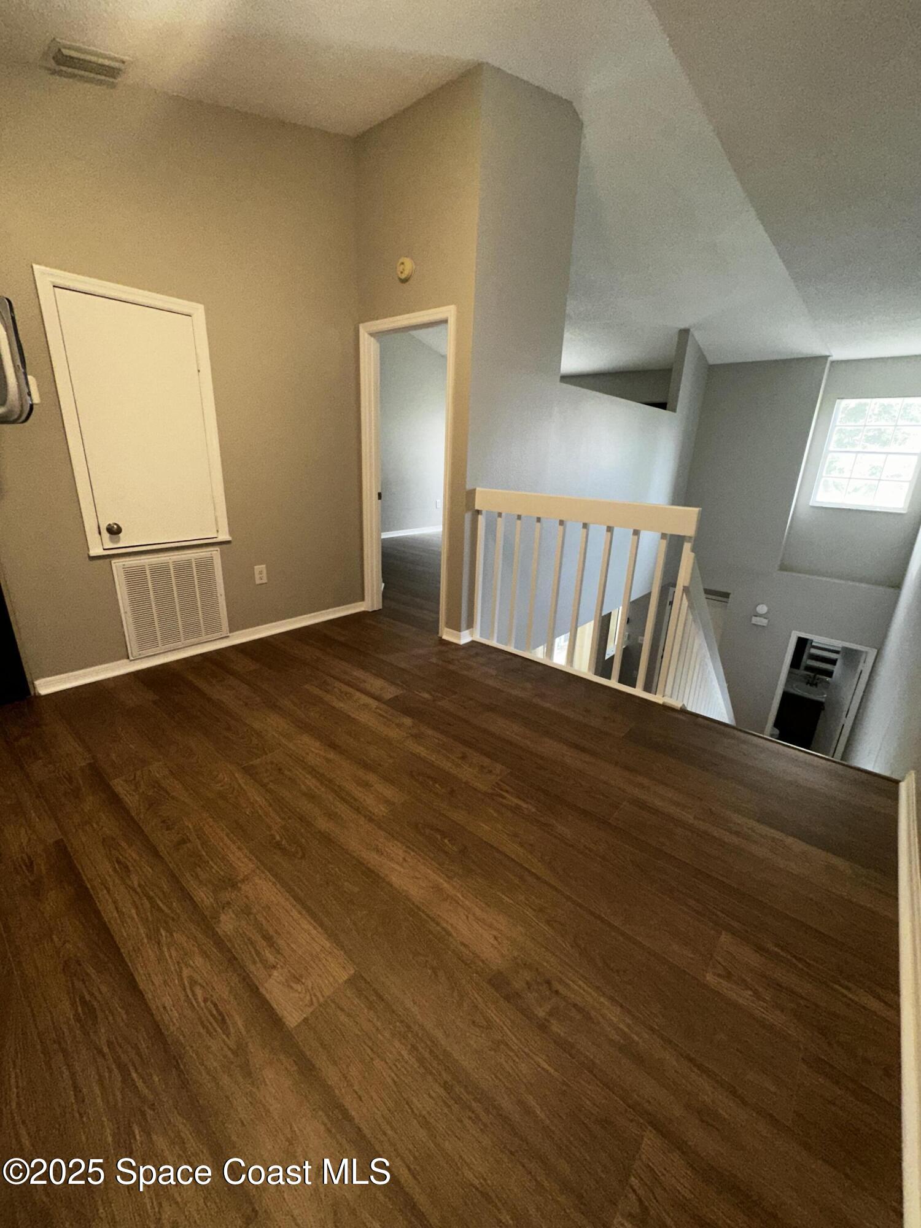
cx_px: 460
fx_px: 497
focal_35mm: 14
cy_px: 614
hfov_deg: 85.7
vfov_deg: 102.1
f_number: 2.2
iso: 100
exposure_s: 1/60
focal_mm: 2.22
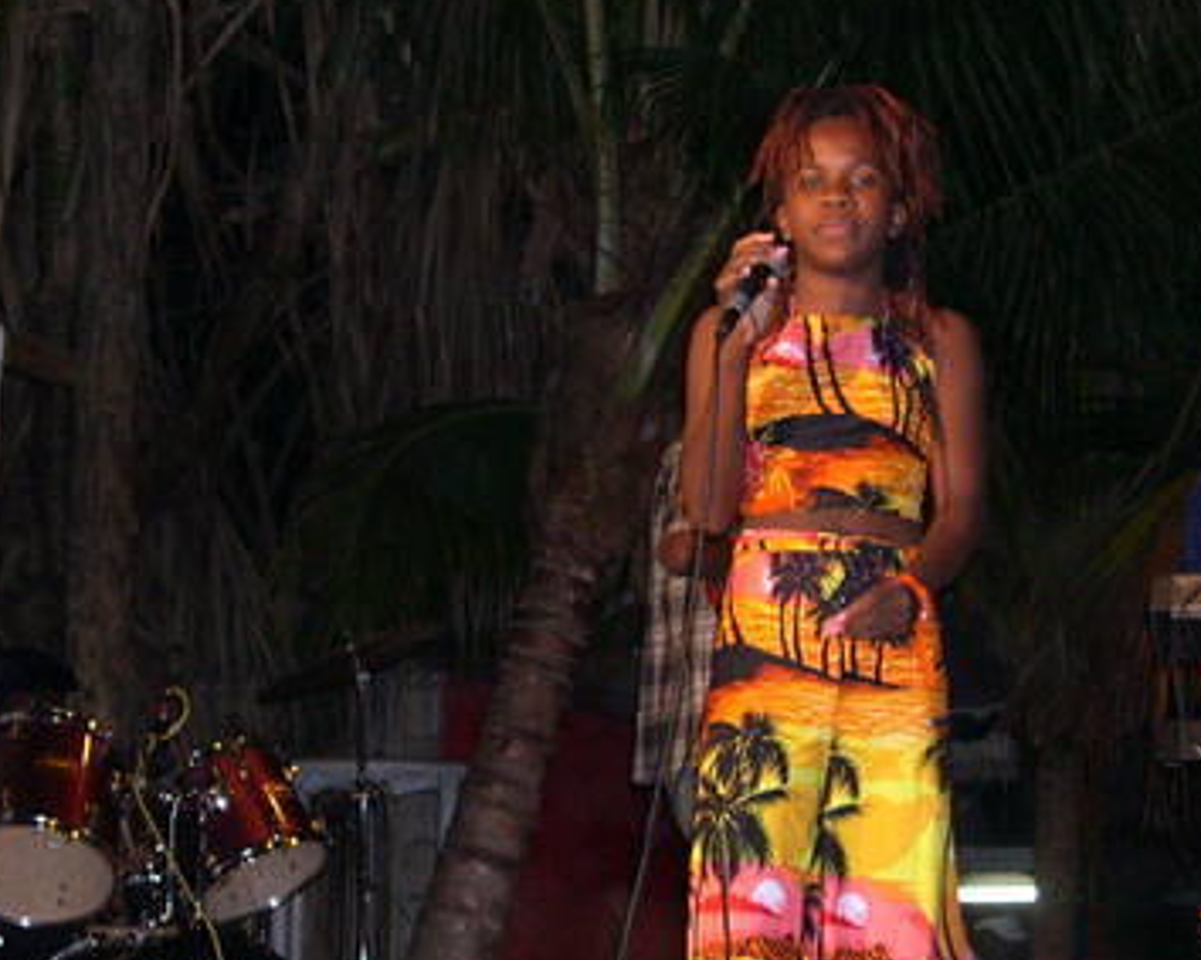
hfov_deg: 23.0
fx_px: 2949
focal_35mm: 83
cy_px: 658
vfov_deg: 18.4
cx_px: 492
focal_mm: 10.1
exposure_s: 1/60
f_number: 3.1
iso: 400
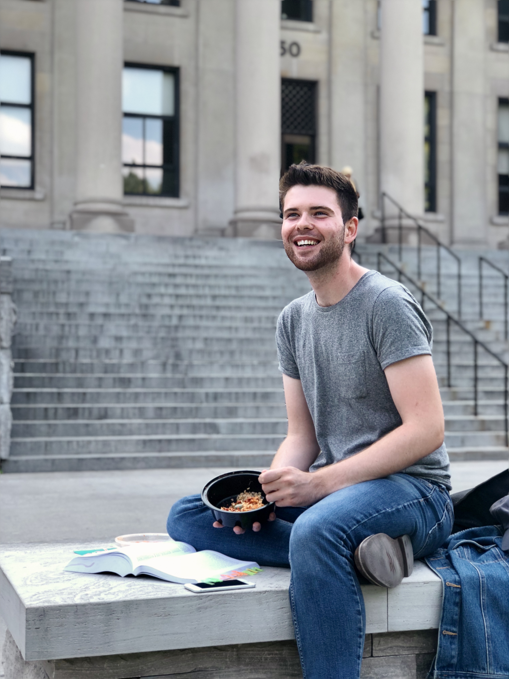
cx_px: 254
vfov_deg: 33.8
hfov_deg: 25.7
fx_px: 1118
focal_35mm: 57
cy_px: 340
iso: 40
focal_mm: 6.6
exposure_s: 1/120
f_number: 2.8
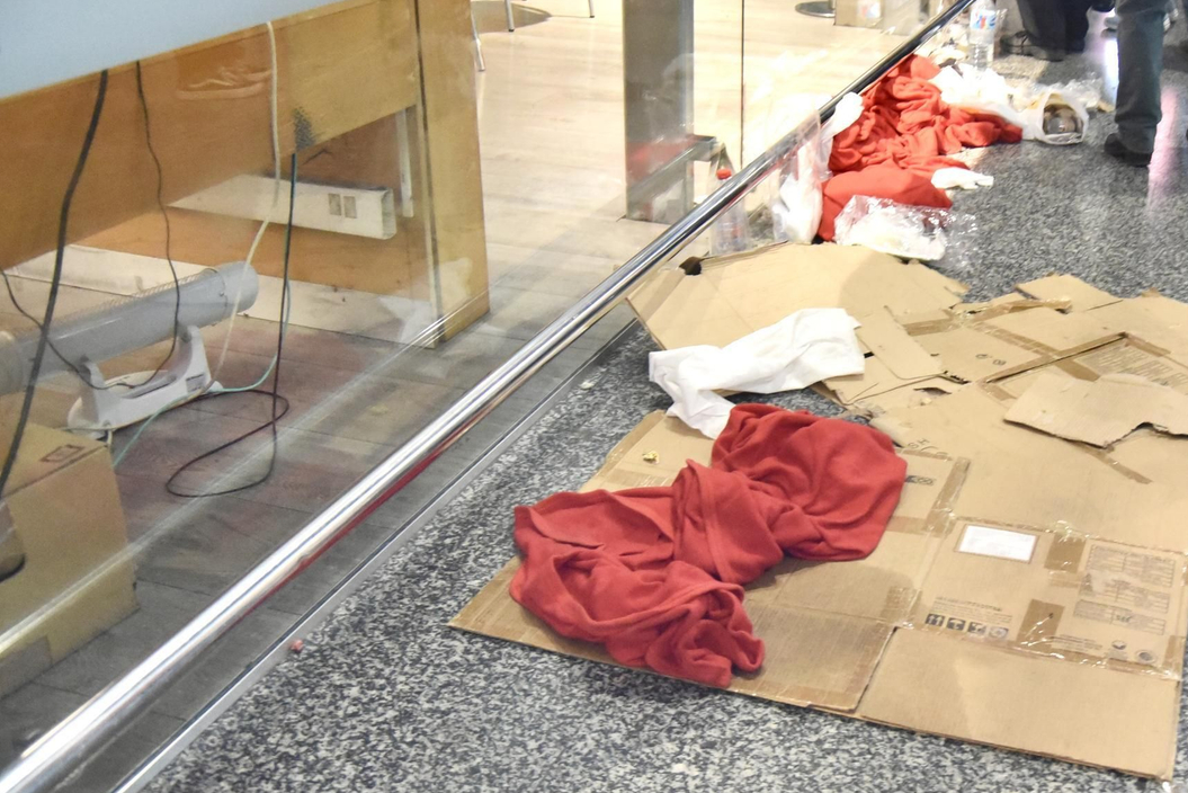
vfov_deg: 30.5
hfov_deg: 43.2
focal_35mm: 44
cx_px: 878
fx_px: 1452
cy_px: 367
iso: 8000
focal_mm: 29
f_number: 6.3
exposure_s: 1/160
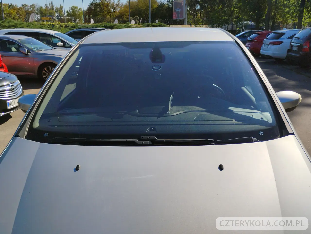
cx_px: 156
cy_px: 117
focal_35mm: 28
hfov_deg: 63.4
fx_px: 252
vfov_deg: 49.8
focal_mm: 4.26
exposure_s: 1/1647
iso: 100
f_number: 1.8
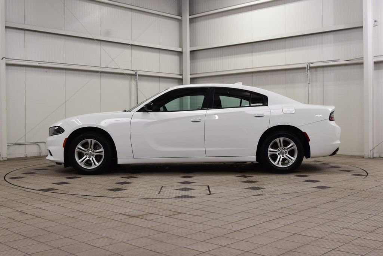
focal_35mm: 42
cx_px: 192
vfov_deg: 31.9
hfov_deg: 46.4
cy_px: 128
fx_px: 447
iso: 400
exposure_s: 1/40
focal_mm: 28
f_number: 7.1
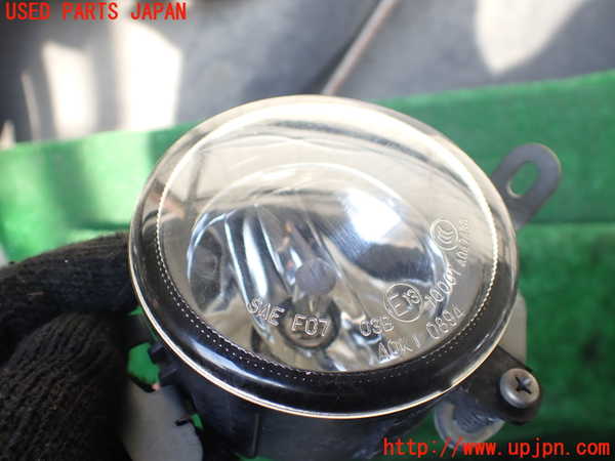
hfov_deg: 60.0
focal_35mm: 30
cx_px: 308
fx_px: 533
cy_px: 230
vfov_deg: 46.8
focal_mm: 5.4
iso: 100
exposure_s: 1/125
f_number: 2.3
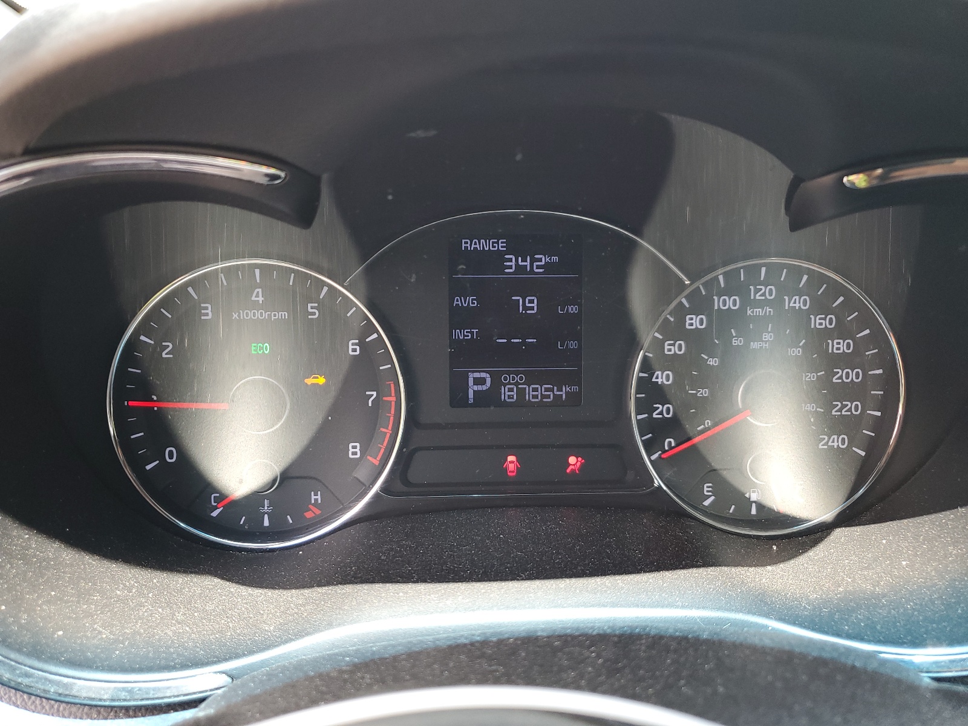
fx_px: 727
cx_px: 484
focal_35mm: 26
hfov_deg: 67.3
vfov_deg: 53.1
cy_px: 363
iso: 79
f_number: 1.5
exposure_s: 1/120
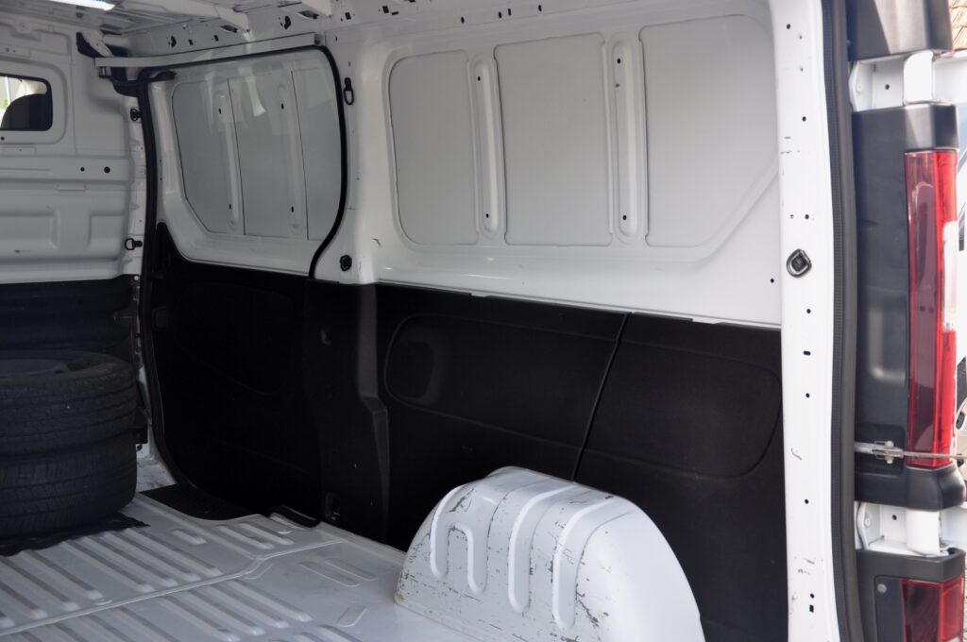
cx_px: 484
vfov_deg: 29.8
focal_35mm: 45
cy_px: 321
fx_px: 1207
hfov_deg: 43.7
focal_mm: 30
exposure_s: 1/80
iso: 500
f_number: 4.5
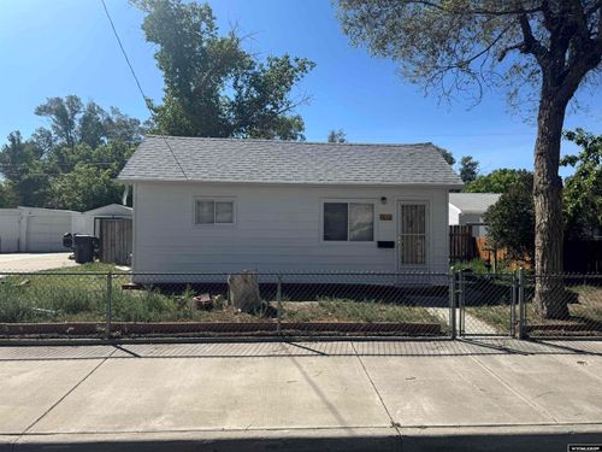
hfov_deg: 71.6
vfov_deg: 56.8
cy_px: 226
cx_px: 301
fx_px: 417
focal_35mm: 24
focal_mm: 6.76
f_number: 1.78
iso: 80
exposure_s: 1/5348
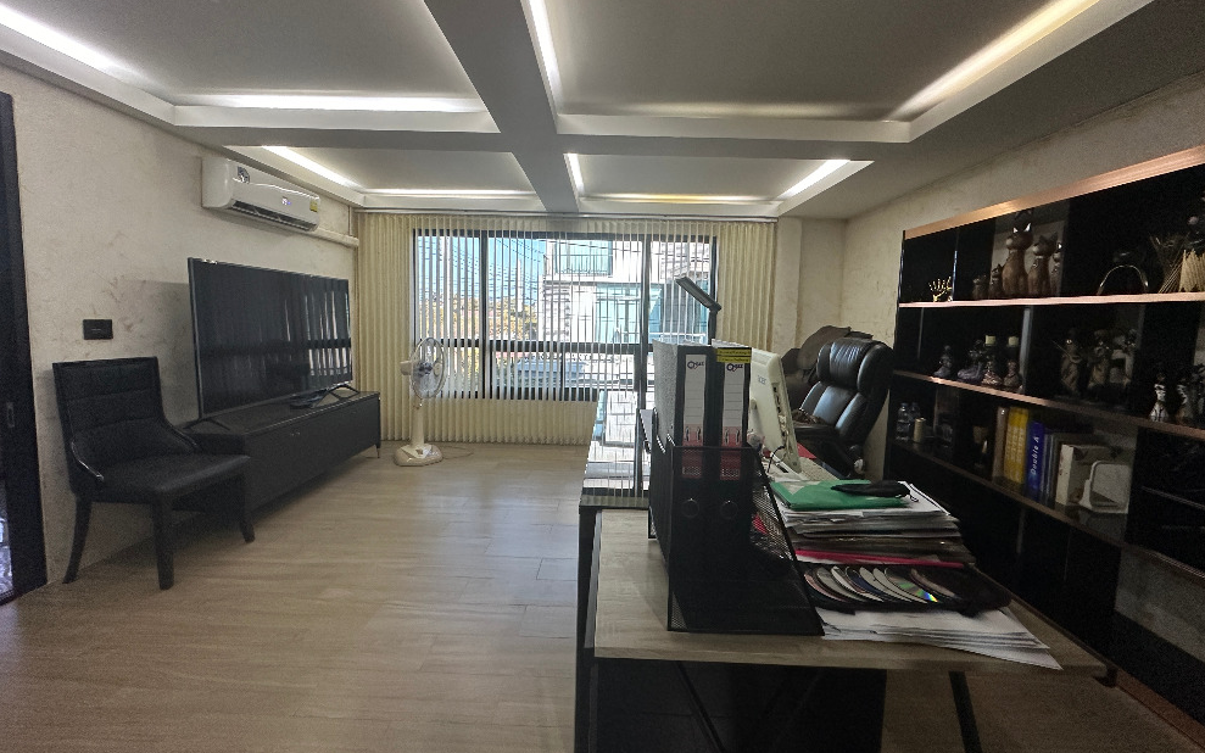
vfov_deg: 74.7
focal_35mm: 15
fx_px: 493
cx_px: 607
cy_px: 357
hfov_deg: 101.5
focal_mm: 2.22
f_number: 2.2
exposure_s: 1/50
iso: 250
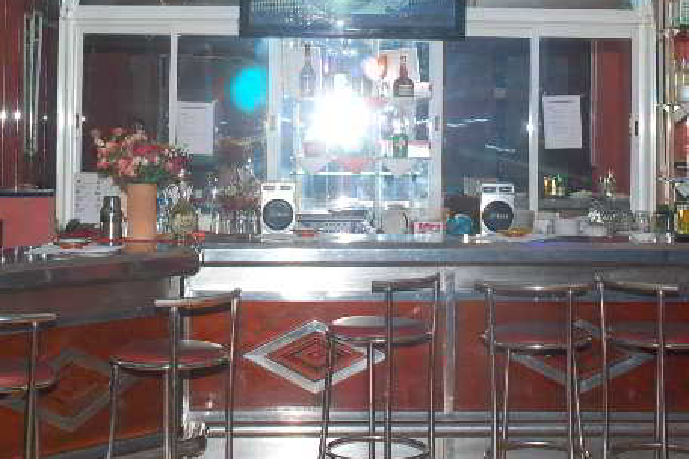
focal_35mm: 63
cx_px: 278
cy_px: 103
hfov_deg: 31.8
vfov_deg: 21.3
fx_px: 1206
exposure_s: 1/60
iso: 400
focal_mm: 24
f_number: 5.6
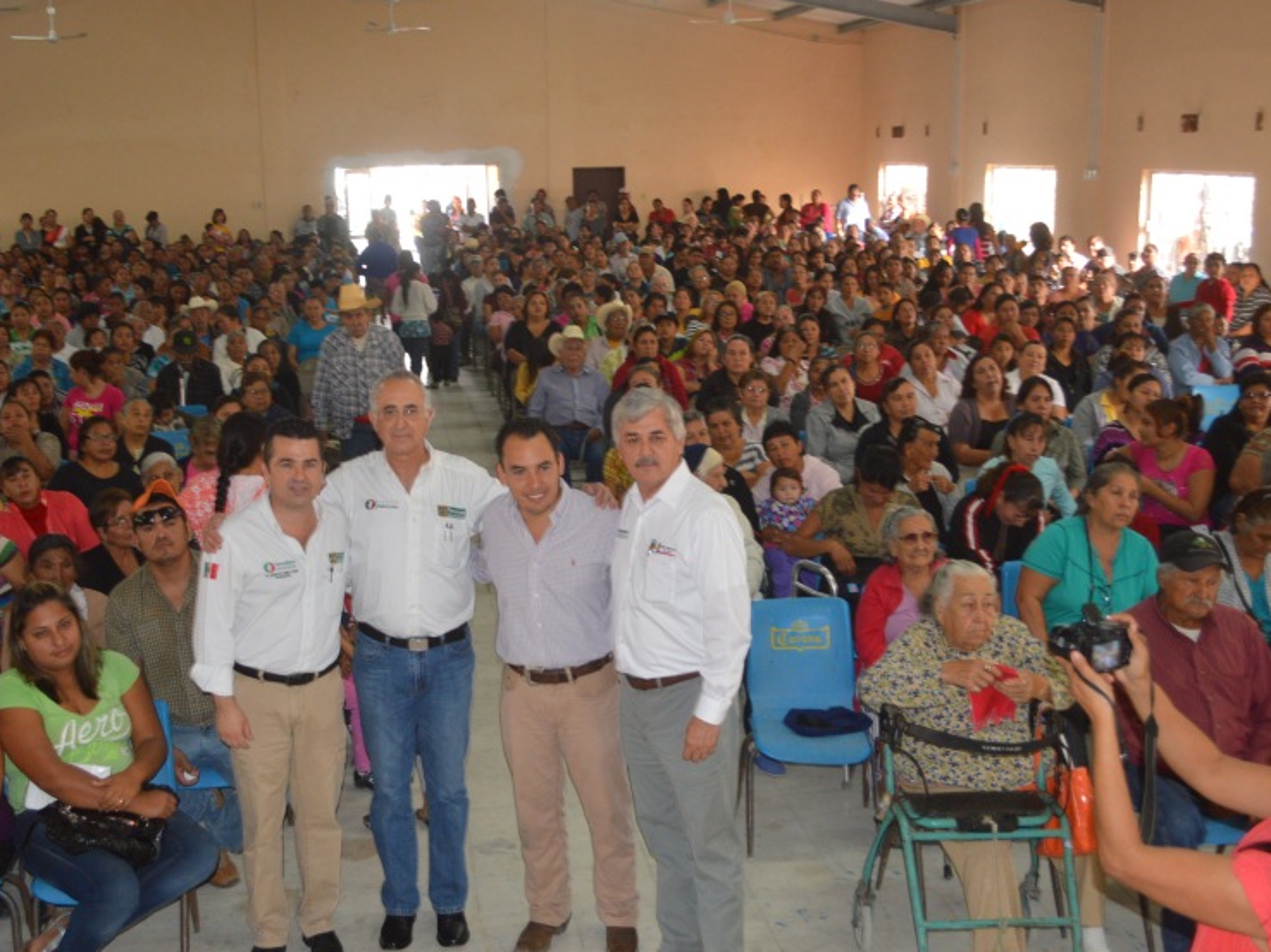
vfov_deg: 32.9
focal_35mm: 44
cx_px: 530
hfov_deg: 42.8
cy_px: 491
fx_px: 1615
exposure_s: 1/60
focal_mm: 22
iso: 450
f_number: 3.8
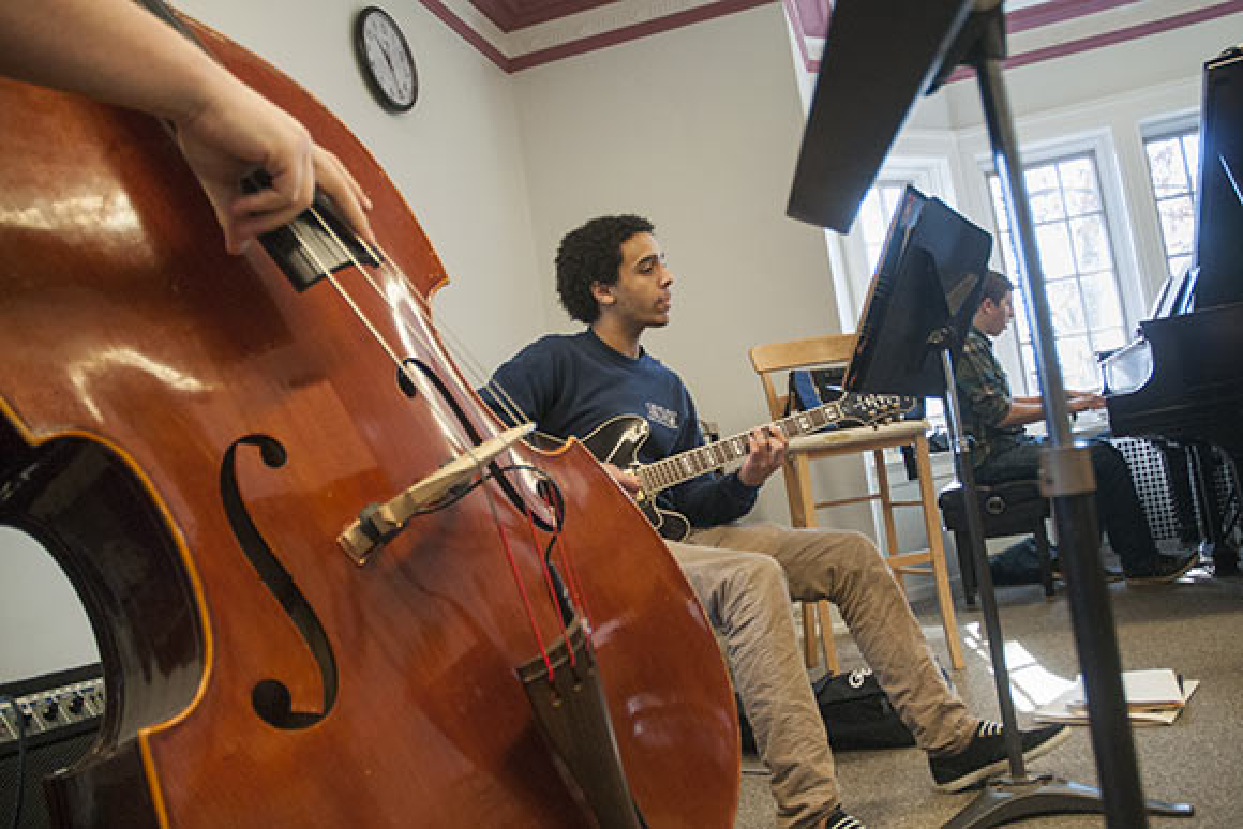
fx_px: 932
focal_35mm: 27
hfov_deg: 67.4
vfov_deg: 48.0
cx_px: 622
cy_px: 414
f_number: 3.5
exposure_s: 1/125
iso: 800
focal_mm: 18
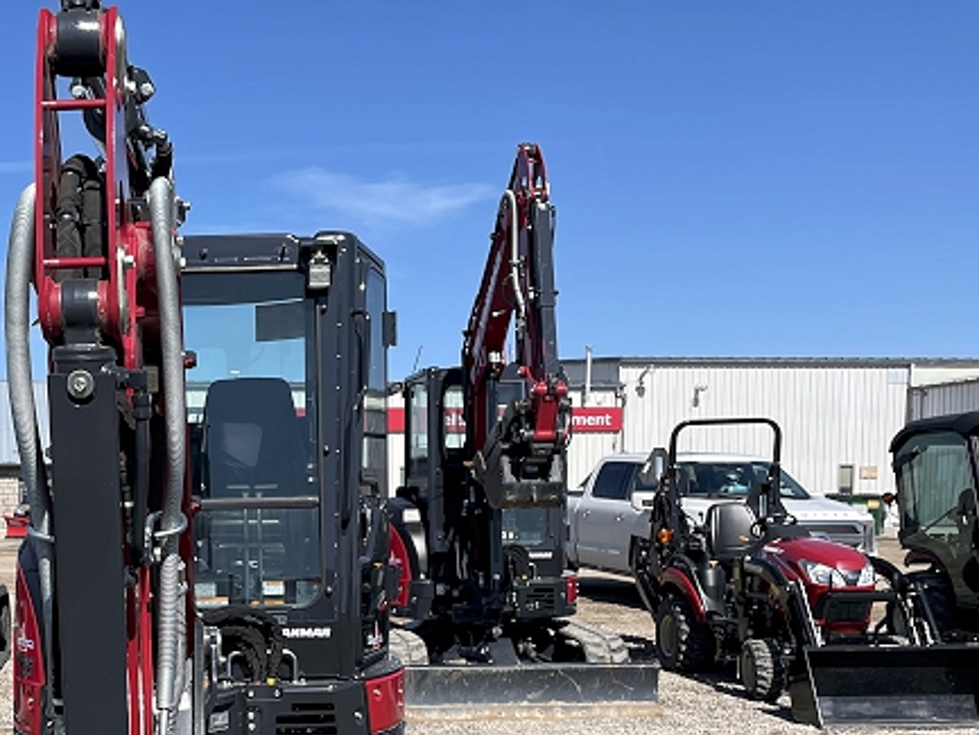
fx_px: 1358
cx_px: 170
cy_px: 613
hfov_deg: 37.9
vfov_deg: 29.4
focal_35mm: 48
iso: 32
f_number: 1.6
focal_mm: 4.2
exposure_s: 1/3401
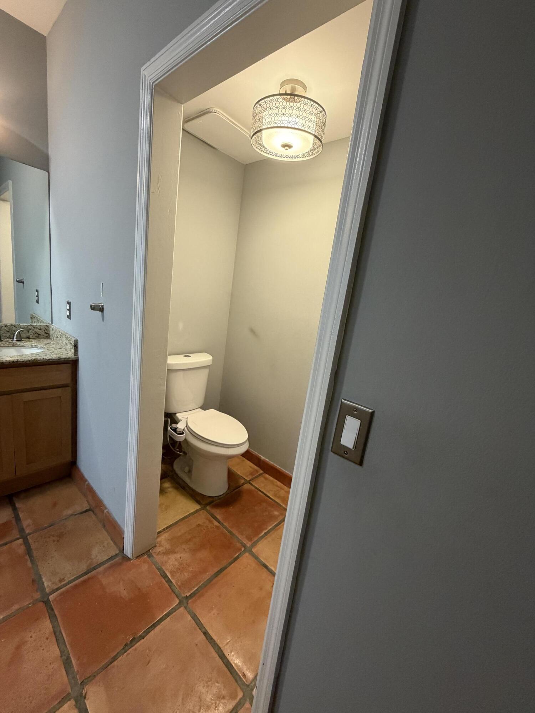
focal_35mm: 14
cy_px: 356
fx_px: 288
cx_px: 268
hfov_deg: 85.7
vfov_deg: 102.1
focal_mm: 2.22
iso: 320
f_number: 2.2
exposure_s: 1/60
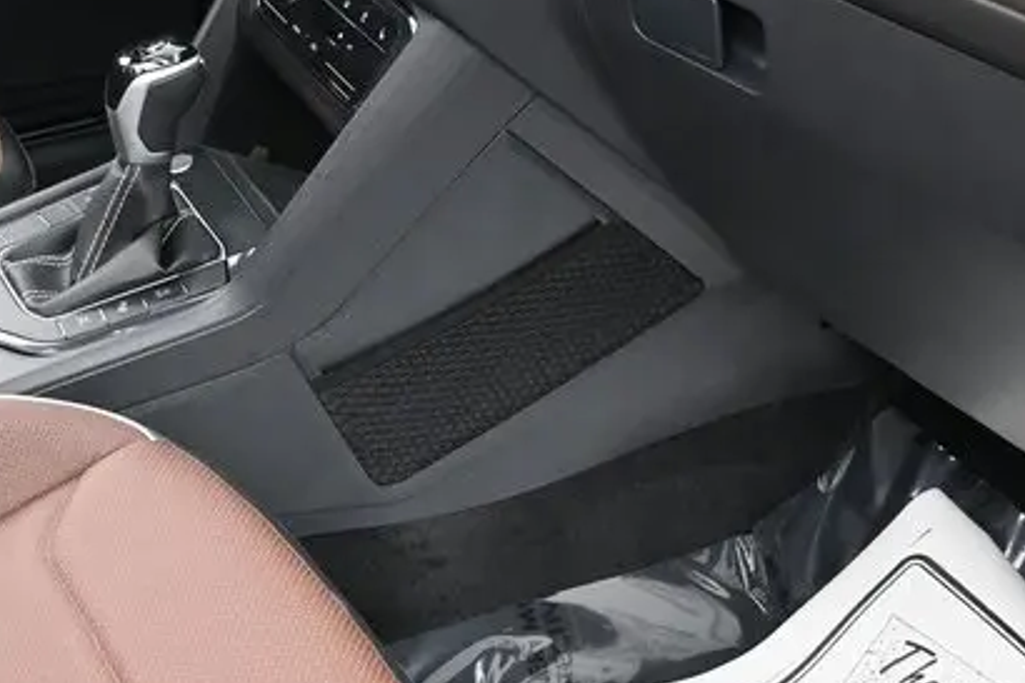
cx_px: 292
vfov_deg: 22.2
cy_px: 94
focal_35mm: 60
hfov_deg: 32.9
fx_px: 1708
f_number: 3.5
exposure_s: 1/125
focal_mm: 16
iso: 1400
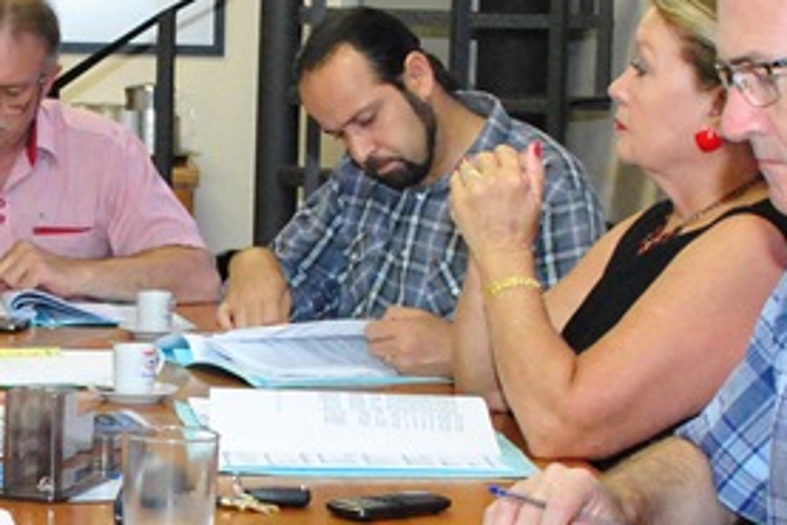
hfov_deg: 16.6
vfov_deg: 11.2
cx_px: 105
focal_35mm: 122
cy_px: 345
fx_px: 2668
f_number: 6.3
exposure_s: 1/60
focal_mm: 22
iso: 1600
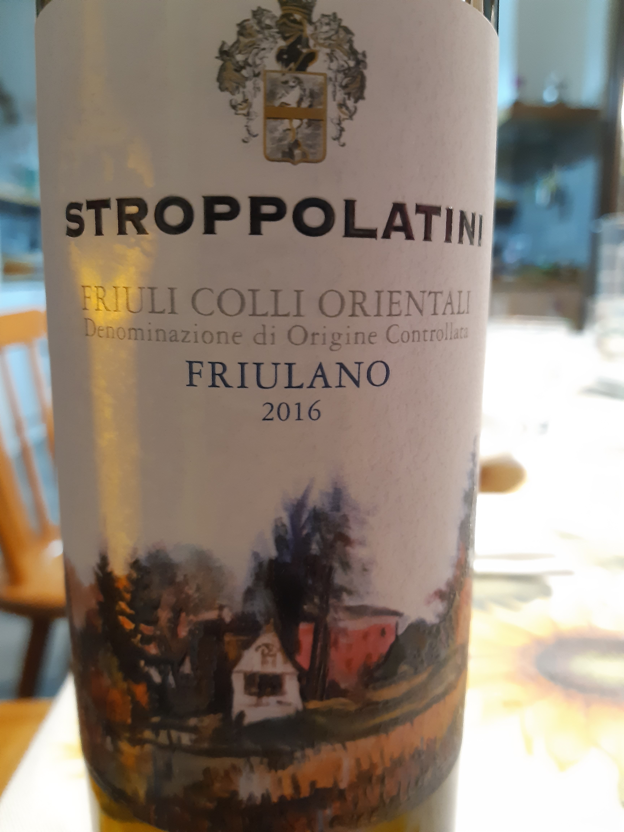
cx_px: 312
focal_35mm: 26
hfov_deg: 53.1
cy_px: 416
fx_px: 625
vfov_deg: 67.3
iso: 400
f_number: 1.7
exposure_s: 1/25
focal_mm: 3.92
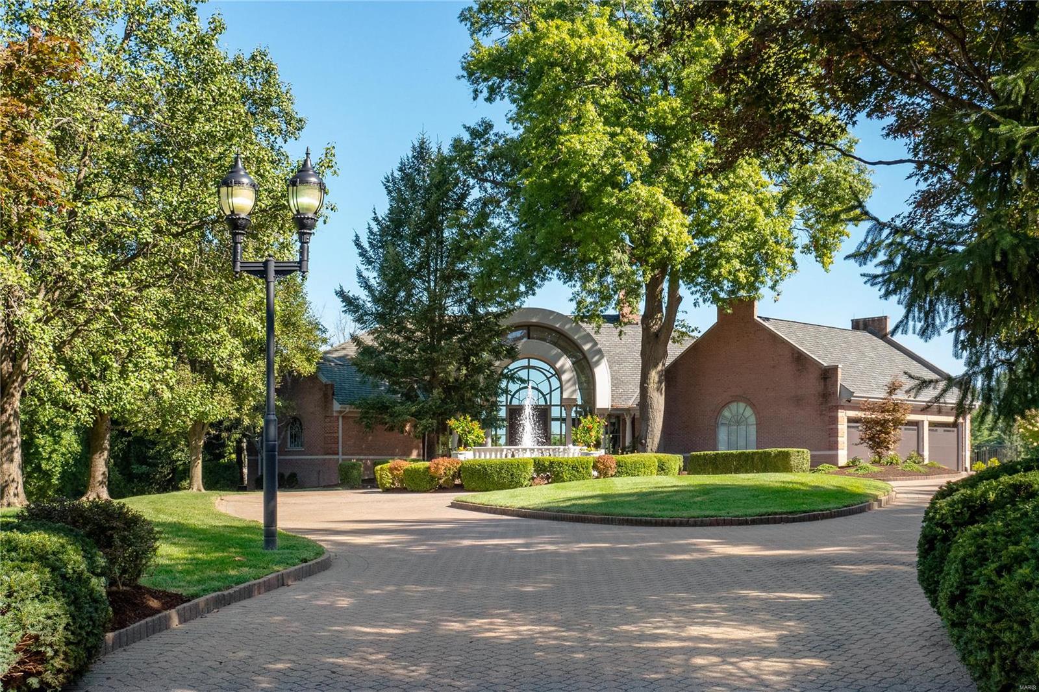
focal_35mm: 46
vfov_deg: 29.2
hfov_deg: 42.8
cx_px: 520
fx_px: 1327
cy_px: 346
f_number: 8
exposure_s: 1/320
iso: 400
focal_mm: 23
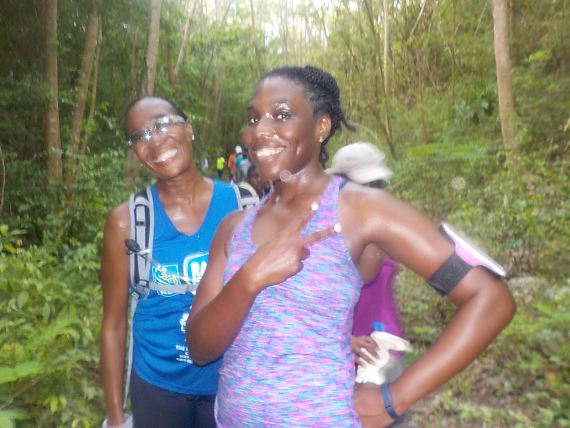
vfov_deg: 46.8
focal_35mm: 30
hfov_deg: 60.0
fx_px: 494
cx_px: 285
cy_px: 214
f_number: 3.3
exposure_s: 1/30
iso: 200
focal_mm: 4.1
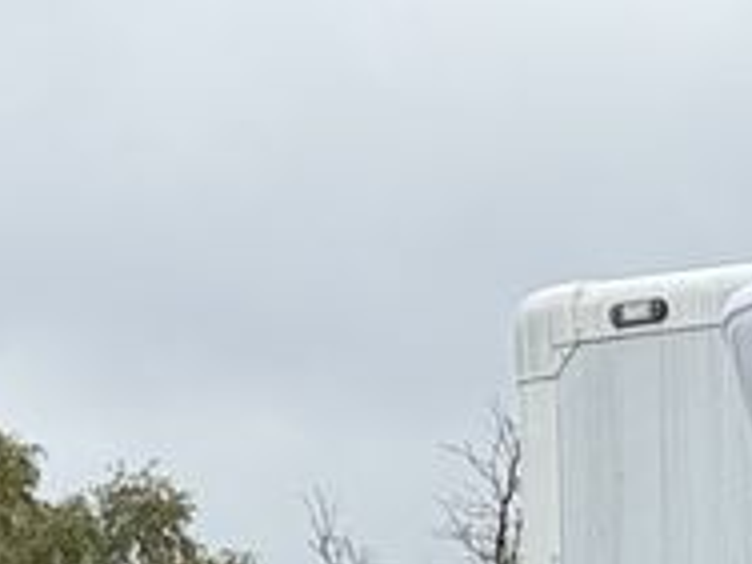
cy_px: 1592
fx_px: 7082
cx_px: 1200
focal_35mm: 326
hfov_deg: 6.0
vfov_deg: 4.4
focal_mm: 6.76
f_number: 1.78
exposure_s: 1/1818
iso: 64
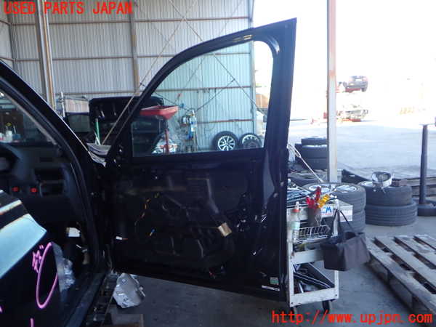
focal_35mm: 30
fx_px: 378
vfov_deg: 46.8
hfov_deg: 60.0
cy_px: 164
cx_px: 218
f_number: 2.3
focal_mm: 5.4
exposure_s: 1/125
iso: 125
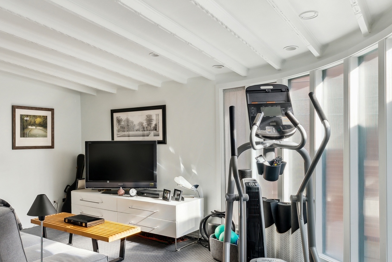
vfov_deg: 43.6
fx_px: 327
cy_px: 131
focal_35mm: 30
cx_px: 142
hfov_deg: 60.9
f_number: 8
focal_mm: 17
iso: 500
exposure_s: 1/200
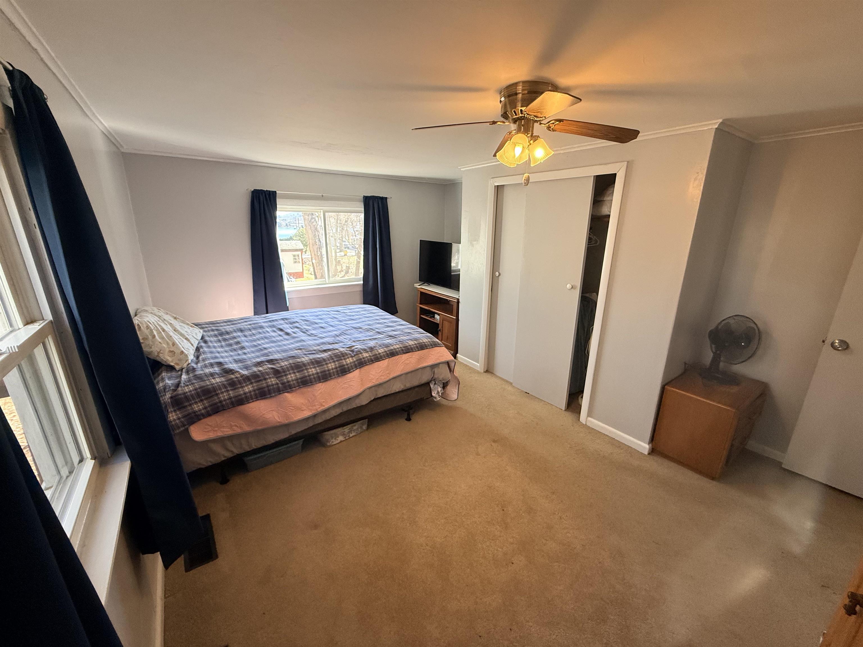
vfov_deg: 85.7
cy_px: 324
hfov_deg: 102.1
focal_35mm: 14
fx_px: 349
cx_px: 432
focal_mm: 2.22
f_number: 2.2
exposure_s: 1/120
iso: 200
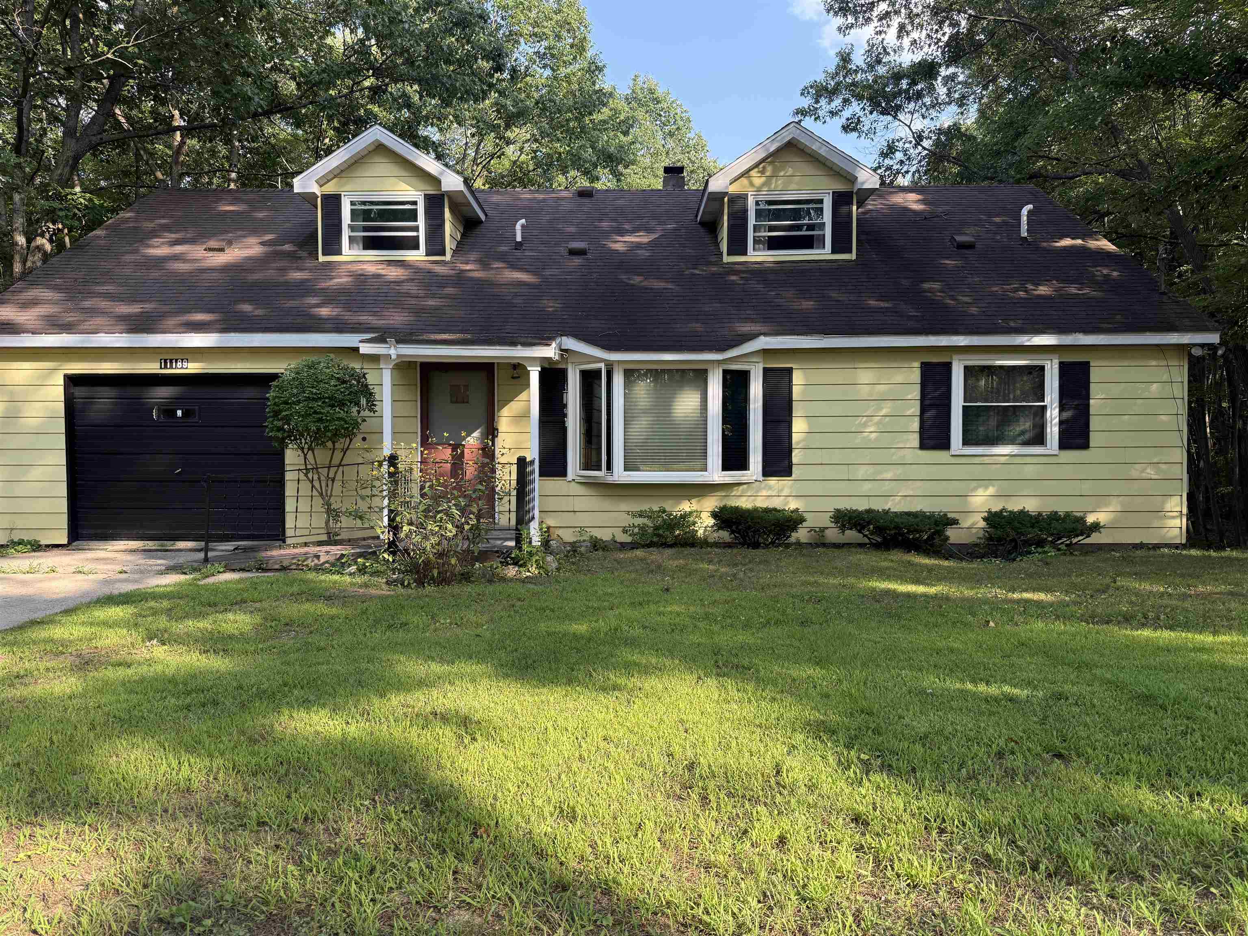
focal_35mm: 24
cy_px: 468
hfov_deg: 71.6
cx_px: 624
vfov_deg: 56.8
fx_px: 865
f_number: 1.78
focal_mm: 6.76
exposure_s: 1/715
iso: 100
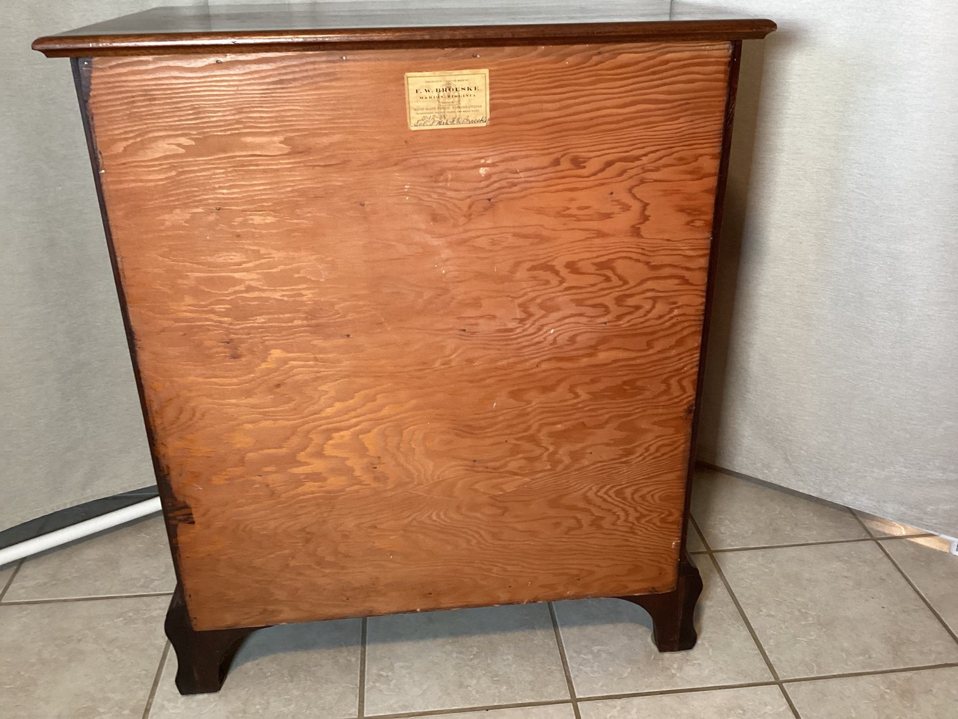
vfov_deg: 45.4
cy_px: 360
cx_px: 479
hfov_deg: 58.3
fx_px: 858
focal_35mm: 31
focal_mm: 3.3
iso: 250
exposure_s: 1/50
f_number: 2.4
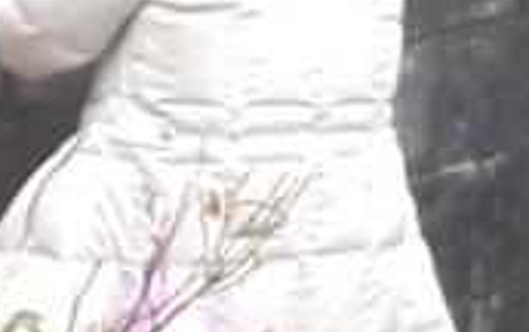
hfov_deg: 11.0
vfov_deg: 8.2
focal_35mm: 145
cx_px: 1430
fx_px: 2093
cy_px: -516
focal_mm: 1.92
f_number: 2.2
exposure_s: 1/120
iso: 50
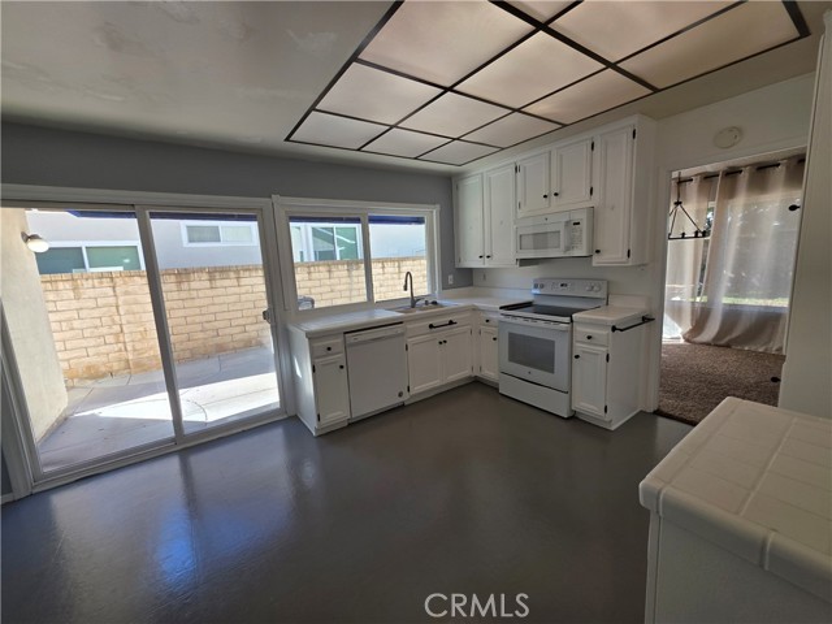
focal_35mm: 13
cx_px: 416
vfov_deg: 89.9
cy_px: 312
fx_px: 312
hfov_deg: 106.2
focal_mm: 2.2
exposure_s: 1/120
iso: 25
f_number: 1.9
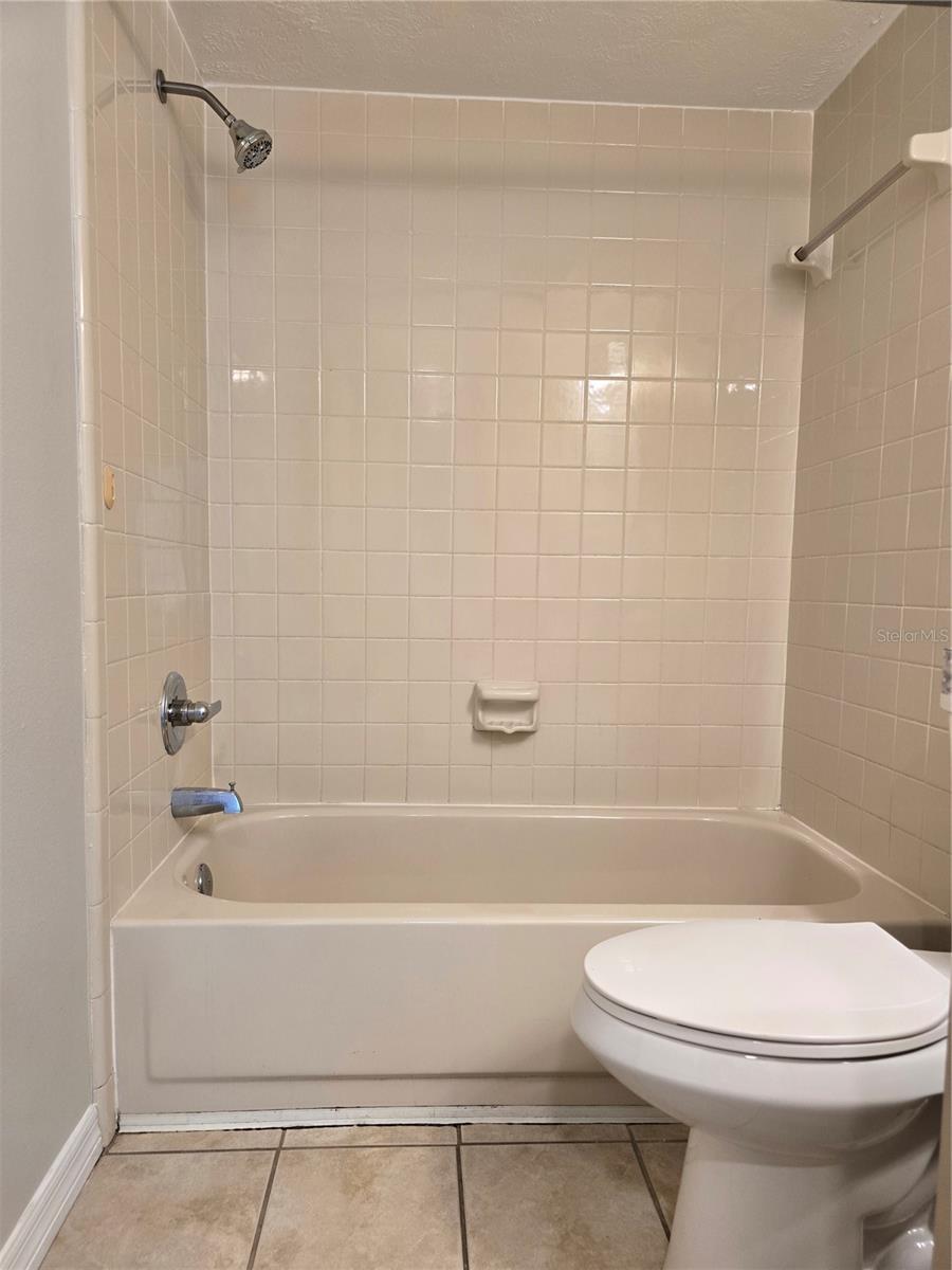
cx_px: 476
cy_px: 635
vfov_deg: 73.9
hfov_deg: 58.9
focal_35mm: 23
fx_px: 843
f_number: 1.7
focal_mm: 6.3
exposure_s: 1/120
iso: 160
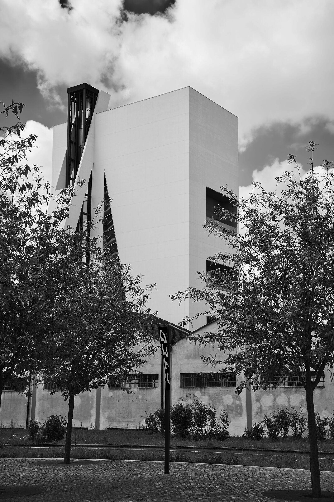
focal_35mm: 52
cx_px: 167
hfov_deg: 26.0
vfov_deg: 38.2
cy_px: 251
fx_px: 724
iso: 100
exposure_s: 1/500
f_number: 4.5
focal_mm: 52
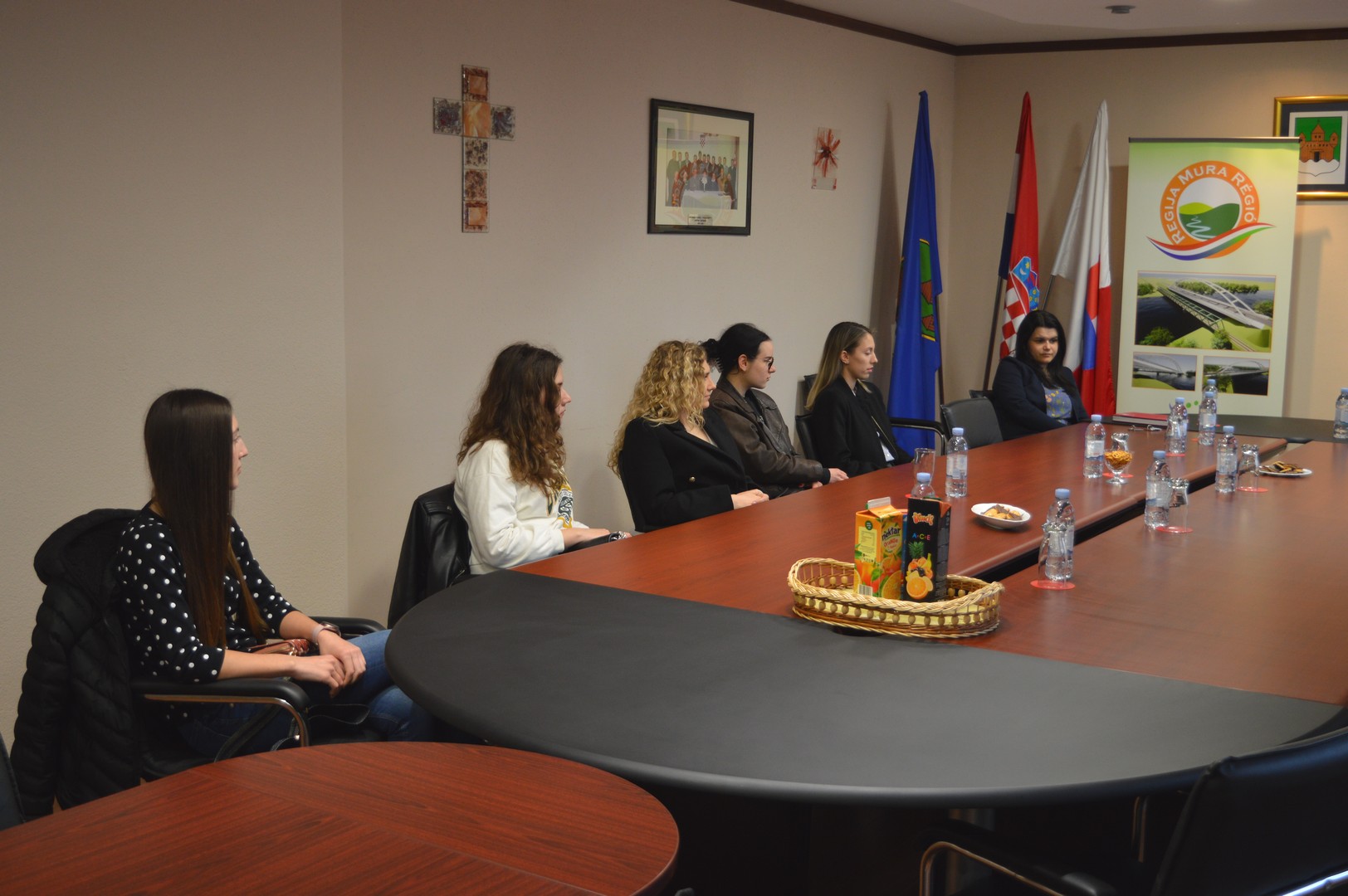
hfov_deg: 46.4
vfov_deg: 31.8
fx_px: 1571
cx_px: 674
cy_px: 448
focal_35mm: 42
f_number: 4.2
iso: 400
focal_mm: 28
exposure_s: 1/30
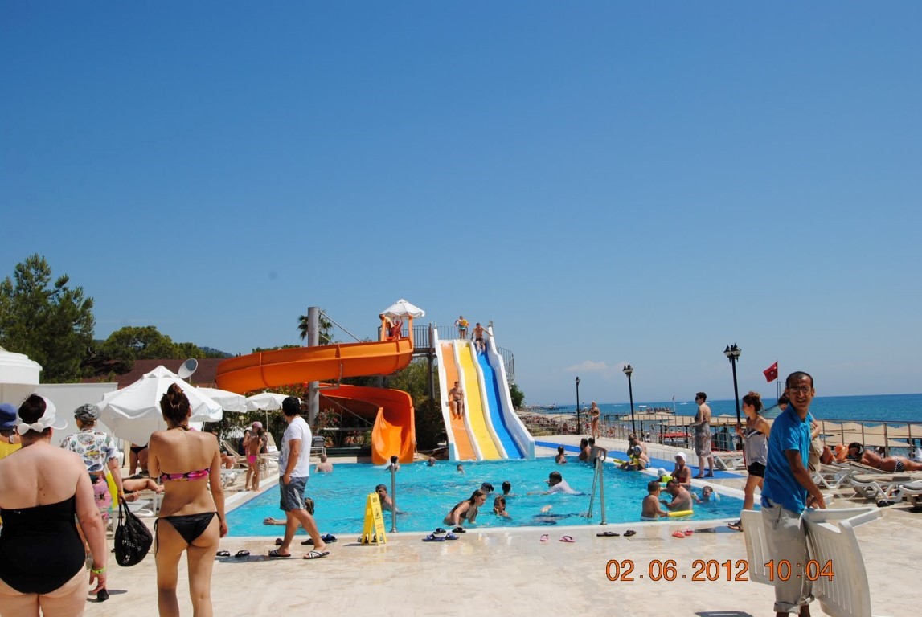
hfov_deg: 53.1
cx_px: 461
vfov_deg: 37.0
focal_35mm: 36
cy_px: 308
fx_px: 923
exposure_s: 1/320
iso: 100
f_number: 9
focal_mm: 24
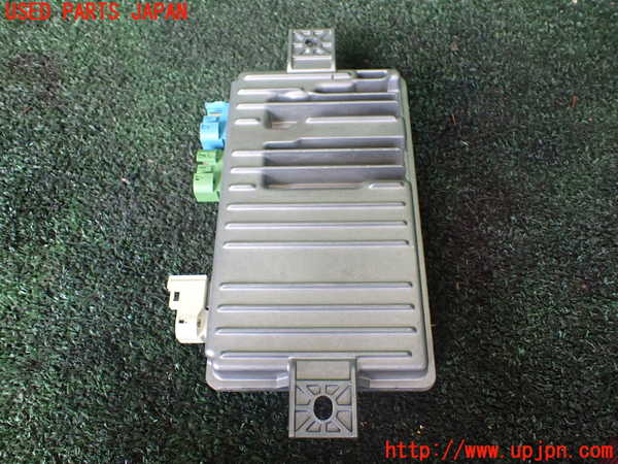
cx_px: 309
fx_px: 536
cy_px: 232
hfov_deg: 60.0
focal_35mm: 30
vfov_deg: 46.8
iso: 640
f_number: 2.3
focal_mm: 5.4
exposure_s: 1/125
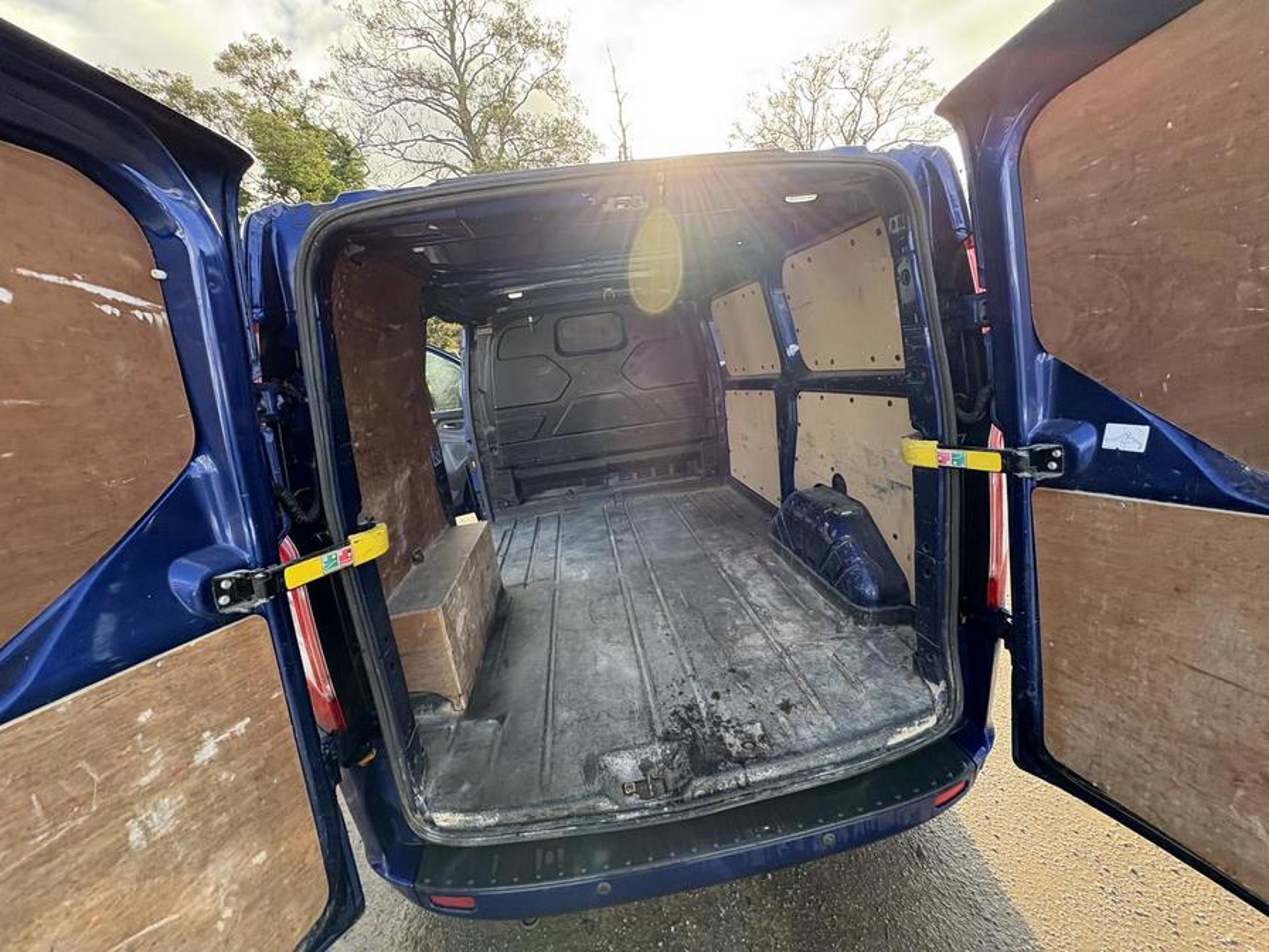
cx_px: 634
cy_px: 476
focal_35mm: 14
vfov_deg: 85.7
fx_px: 513
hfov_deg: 102.1
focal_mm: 2.22
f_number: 2.2
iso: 64
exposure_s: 1/145
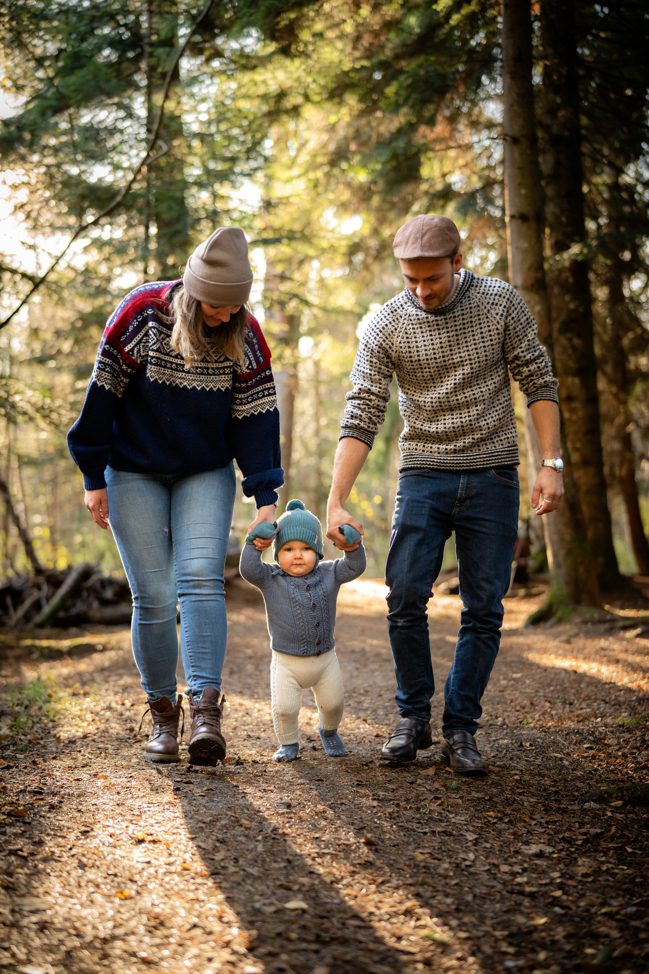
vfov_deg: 39.6
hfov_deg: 27.0
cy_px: 487
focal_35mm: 50
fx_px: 1352
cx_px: 324
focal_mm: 50
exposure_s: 1/640
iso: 2000
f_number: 1.8
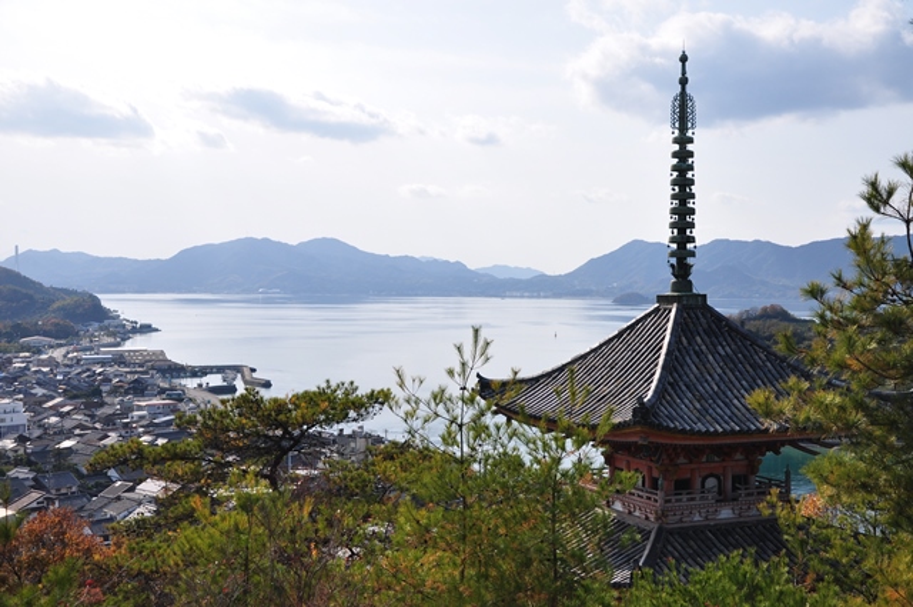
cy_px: 304
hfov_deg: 43.7
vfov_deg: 29.8
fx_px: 1140
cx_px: 456
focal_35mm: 45
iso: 200
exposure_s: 1/320
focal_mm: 30
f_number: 9
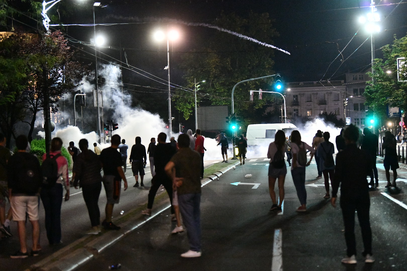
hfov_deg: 23.6
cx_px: 204
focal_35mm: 86
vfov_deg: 15.9
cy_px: 136
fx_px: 972
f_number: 2.8
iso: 16000
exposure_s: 1/400
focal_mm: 86
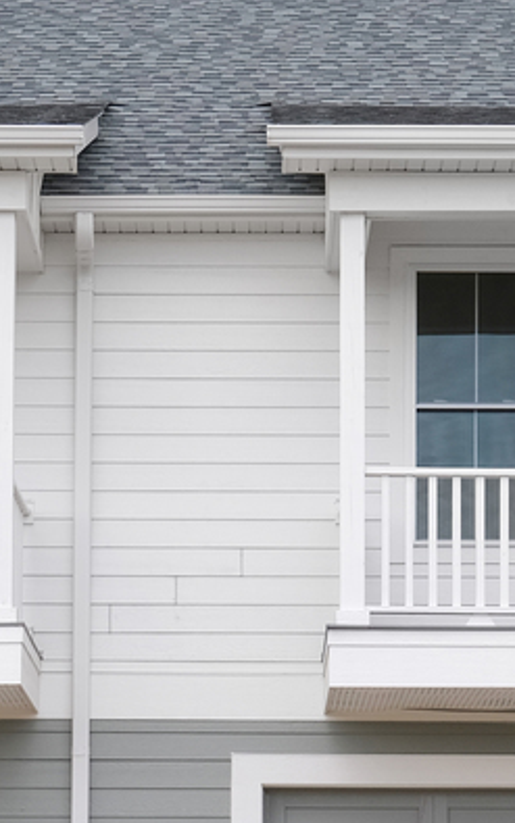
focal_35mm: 138
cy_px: 821
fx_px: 3098
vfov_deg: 14.9
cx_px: 183
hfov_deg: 9.5
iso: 160
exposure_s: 1/280
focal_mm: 21.9
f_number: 5.6
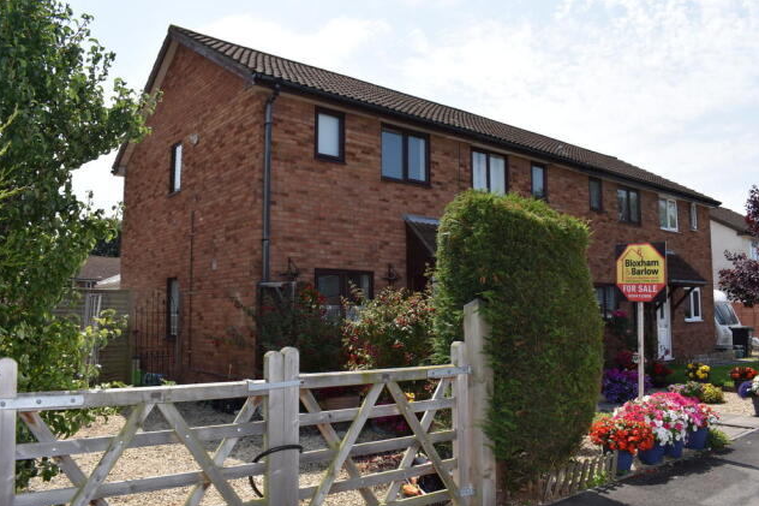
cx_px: 386
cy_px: 252
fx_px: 590
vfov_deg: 46.4
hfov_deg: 65.5
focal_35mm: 28
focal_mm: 18
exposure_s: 1/200
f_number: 9
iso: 100
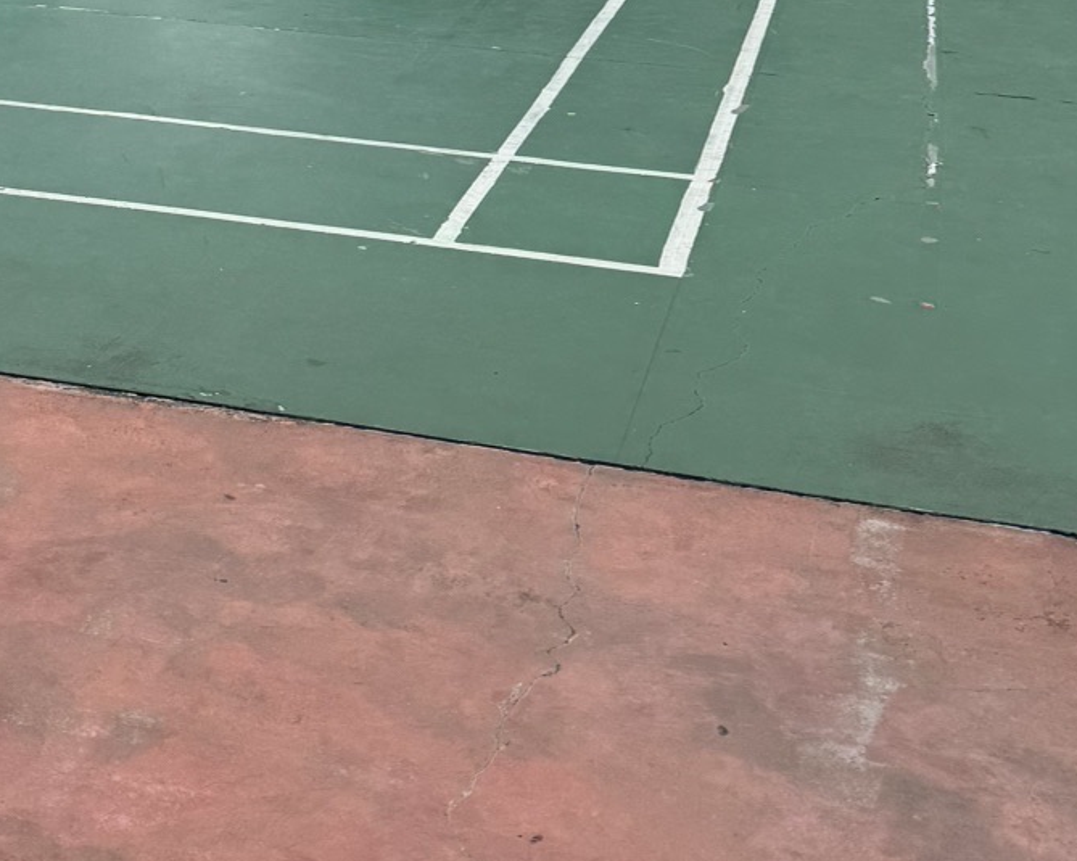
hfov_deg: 26.4
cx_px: 158
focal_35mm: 70
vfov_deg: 20.5
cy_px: -158
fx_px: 2231
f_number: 1.78
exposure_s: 1/3247
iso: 80
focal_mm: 6.76
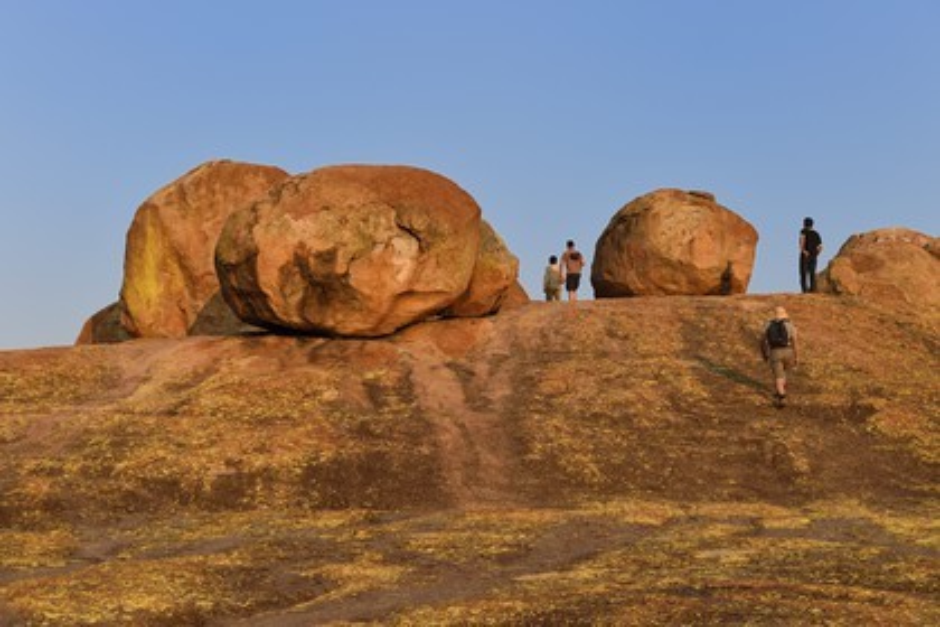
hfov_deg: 32.4
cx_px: 470
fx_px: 1619
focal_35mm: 62
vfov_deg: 21.9
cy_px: 314
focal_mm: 62
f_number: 13
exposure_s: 1/200
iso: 400
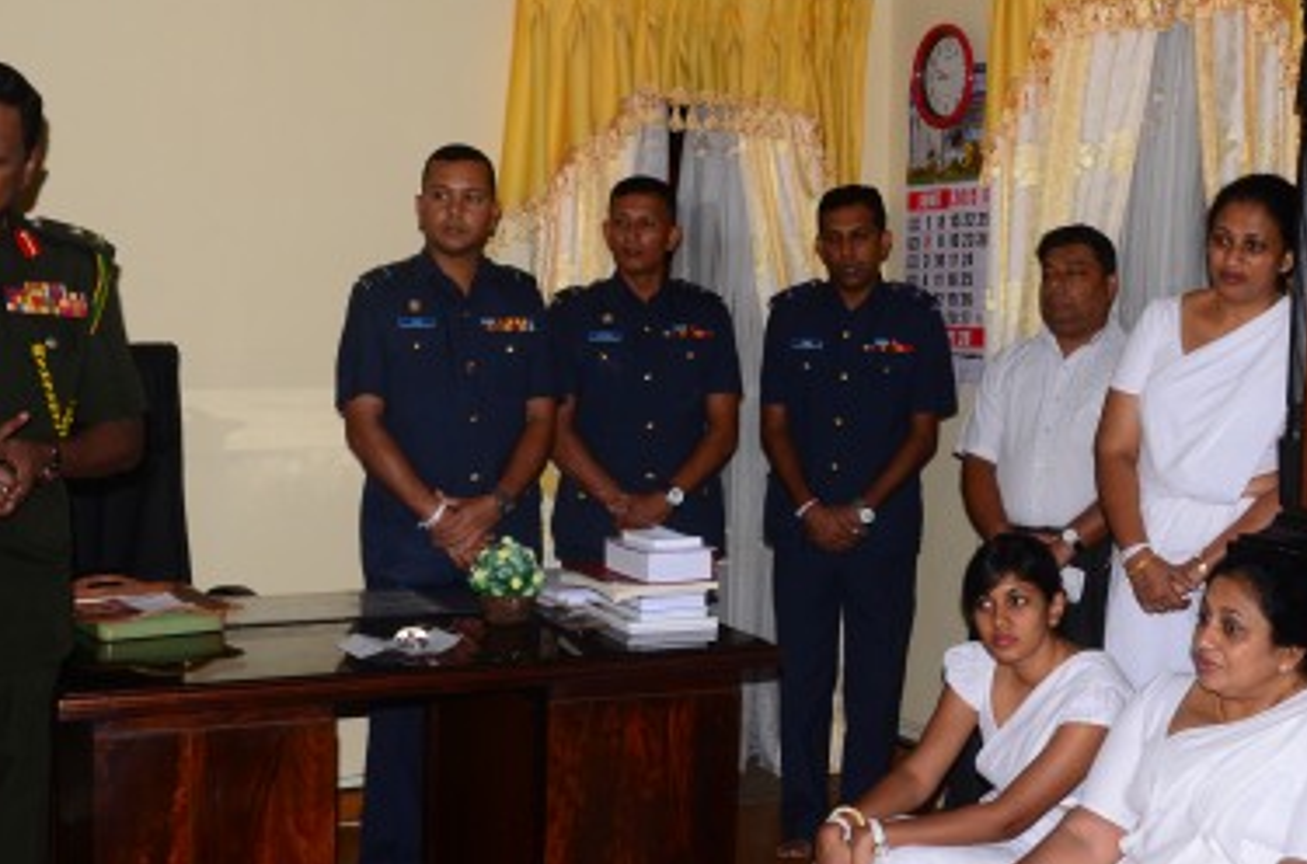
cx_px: 763
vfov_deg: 27.9
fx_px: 1738
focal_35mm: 48
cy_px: 500
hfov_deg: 41.1
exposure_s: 1/200
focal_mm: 20
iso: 320
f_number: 5.6
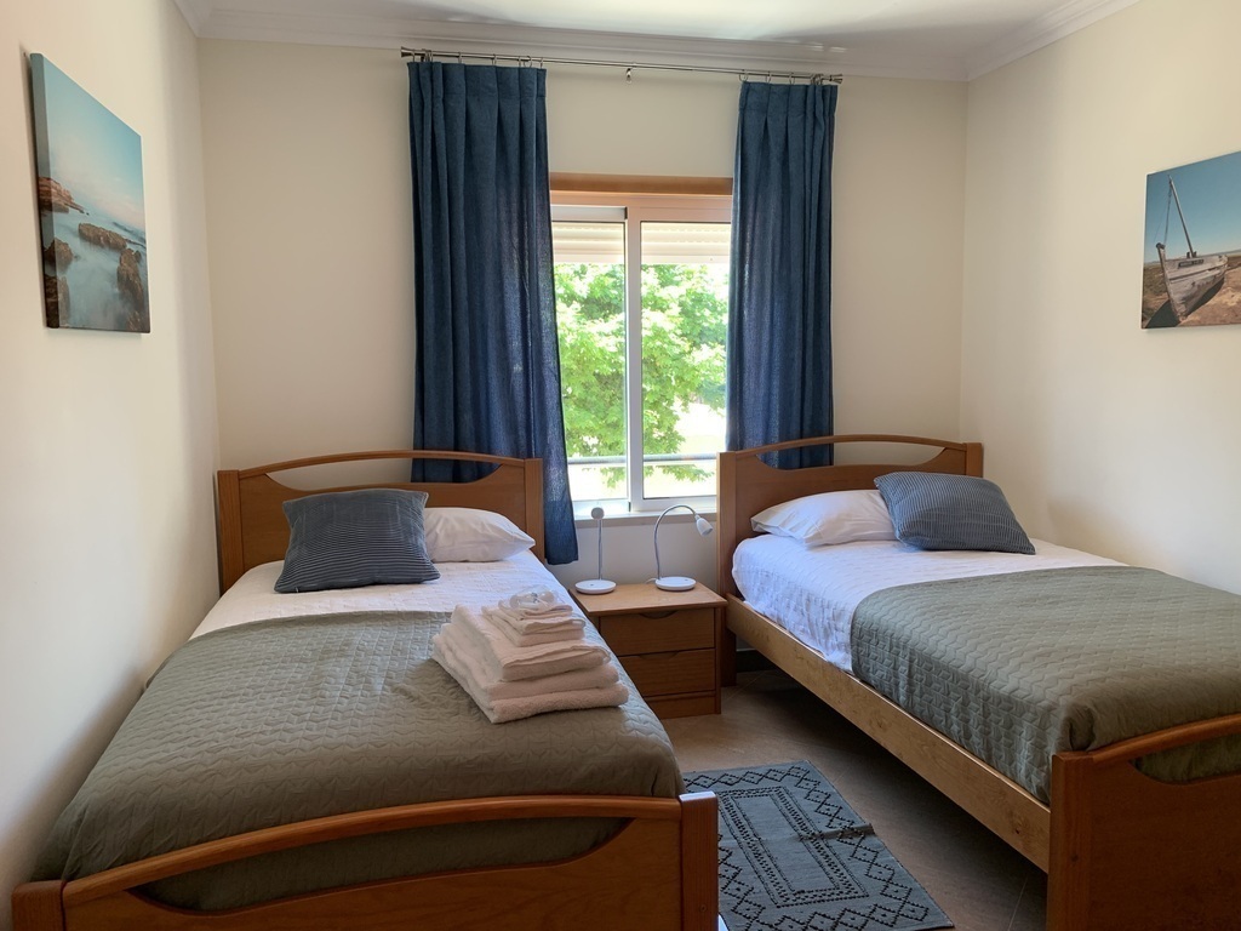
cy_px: 466
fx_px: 932
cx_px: 620
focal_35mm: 26
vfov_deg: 53.1
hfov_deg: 67.3
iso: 80
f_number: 1.8
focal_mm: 4.25
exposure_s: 1/100
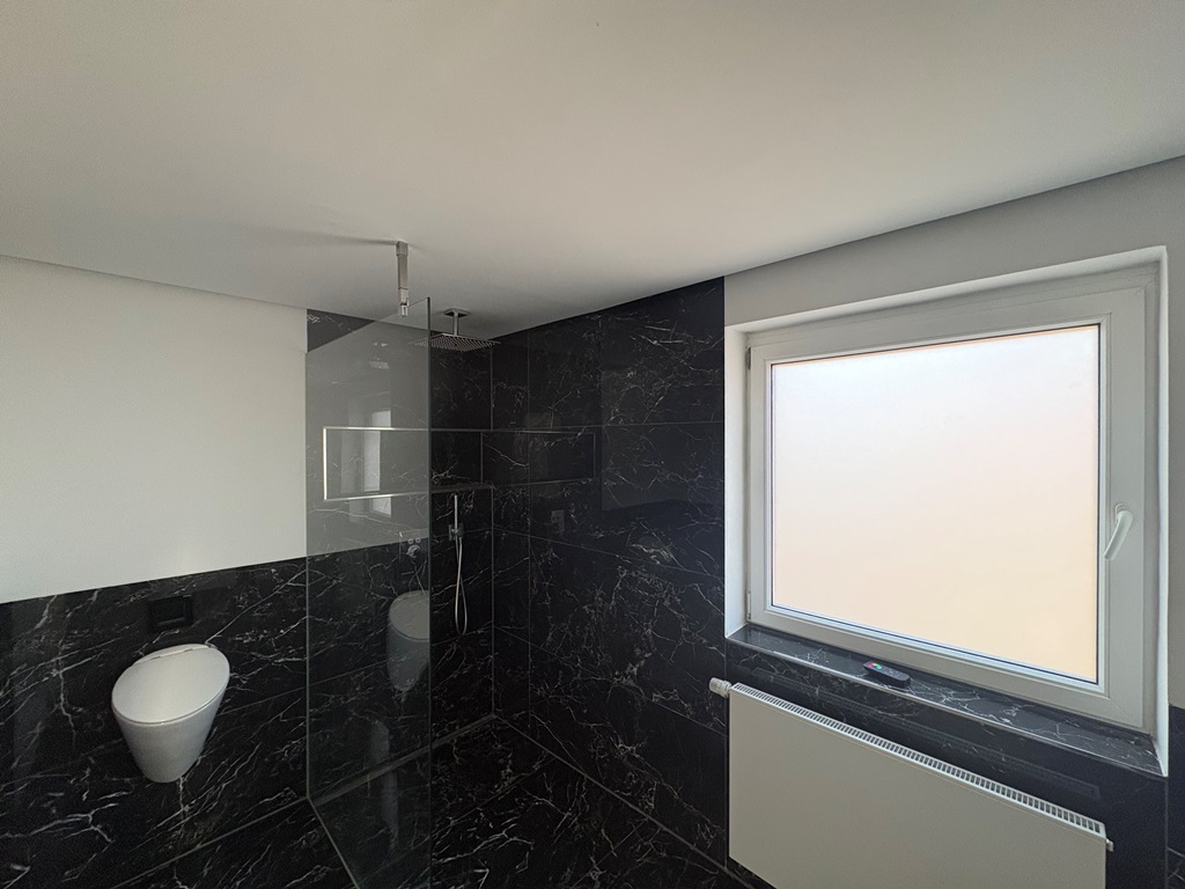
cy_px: 444
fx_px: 479
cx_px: 592
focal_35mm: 14
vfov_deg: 85.7
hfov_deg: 102.1
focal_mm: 2.22
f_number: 2.2
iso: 320
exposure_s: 1/60
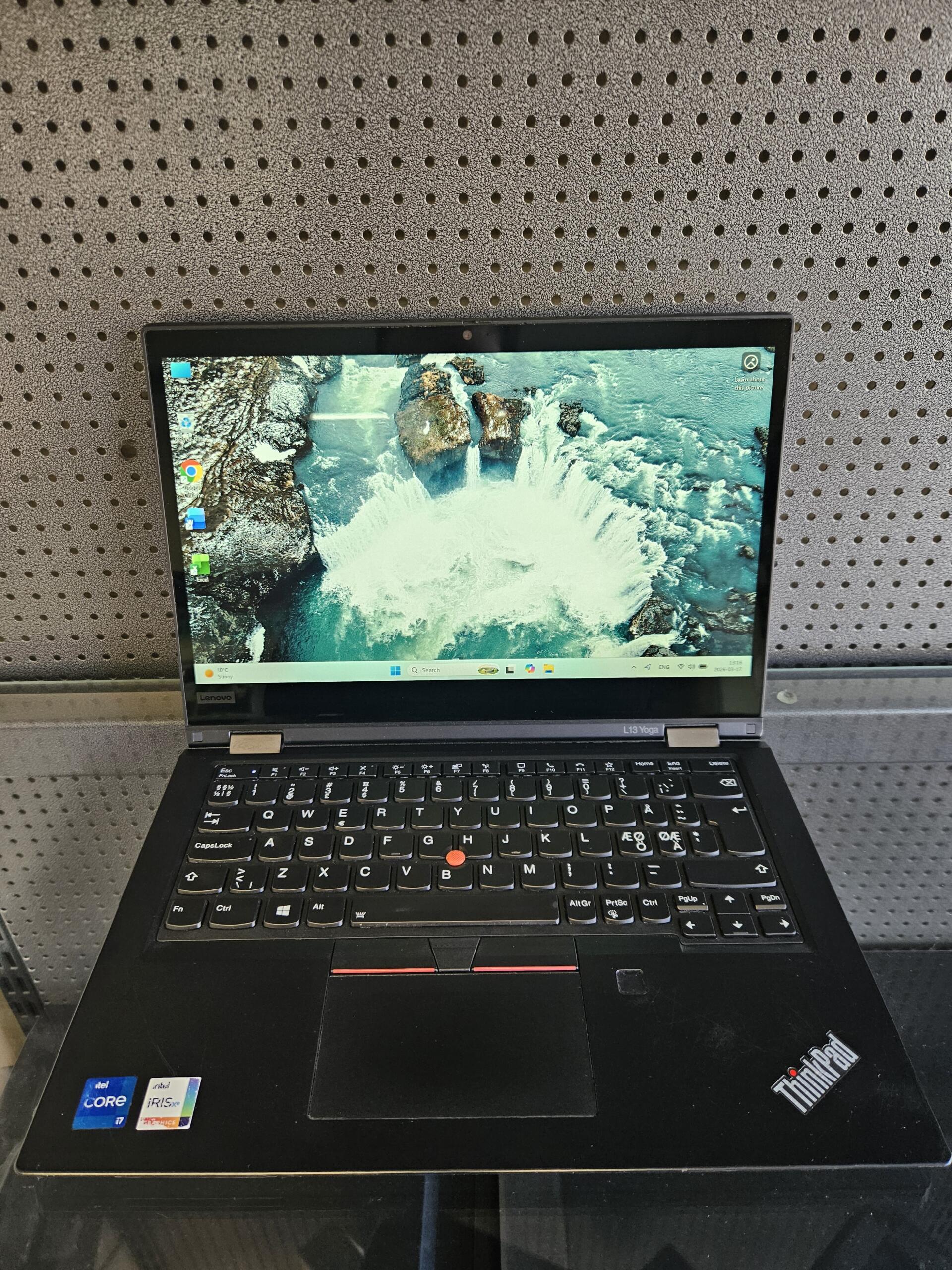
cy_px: 635
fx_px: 843
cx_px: 476
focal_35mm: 23
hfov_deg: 58.9
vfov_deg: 73.9
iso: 200
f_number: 1.8
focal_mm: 5.4
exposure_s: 1/100
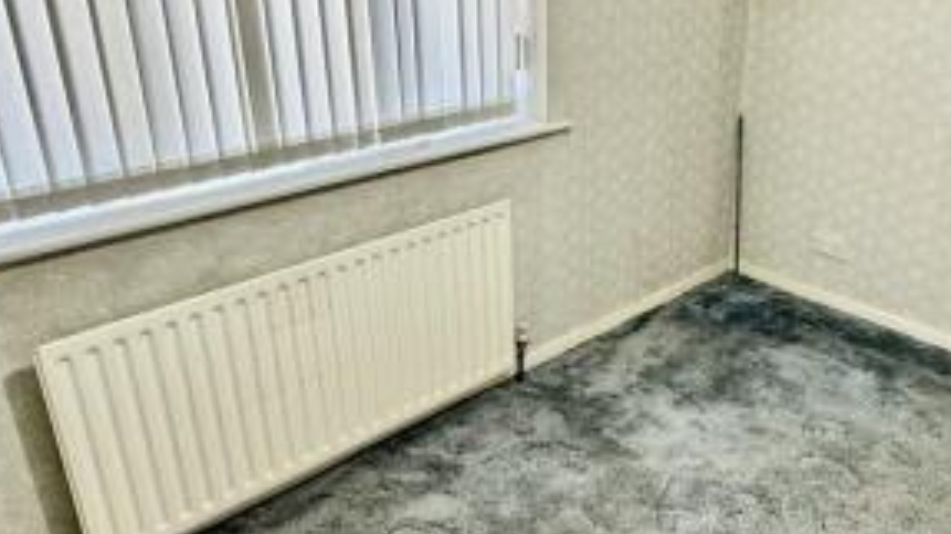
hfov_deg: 62.3
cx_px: 548
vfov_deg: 37.5
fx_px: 781
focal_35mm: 31
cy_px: 211
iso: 100
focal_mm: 2.22
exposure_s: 1/100
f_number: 2.2
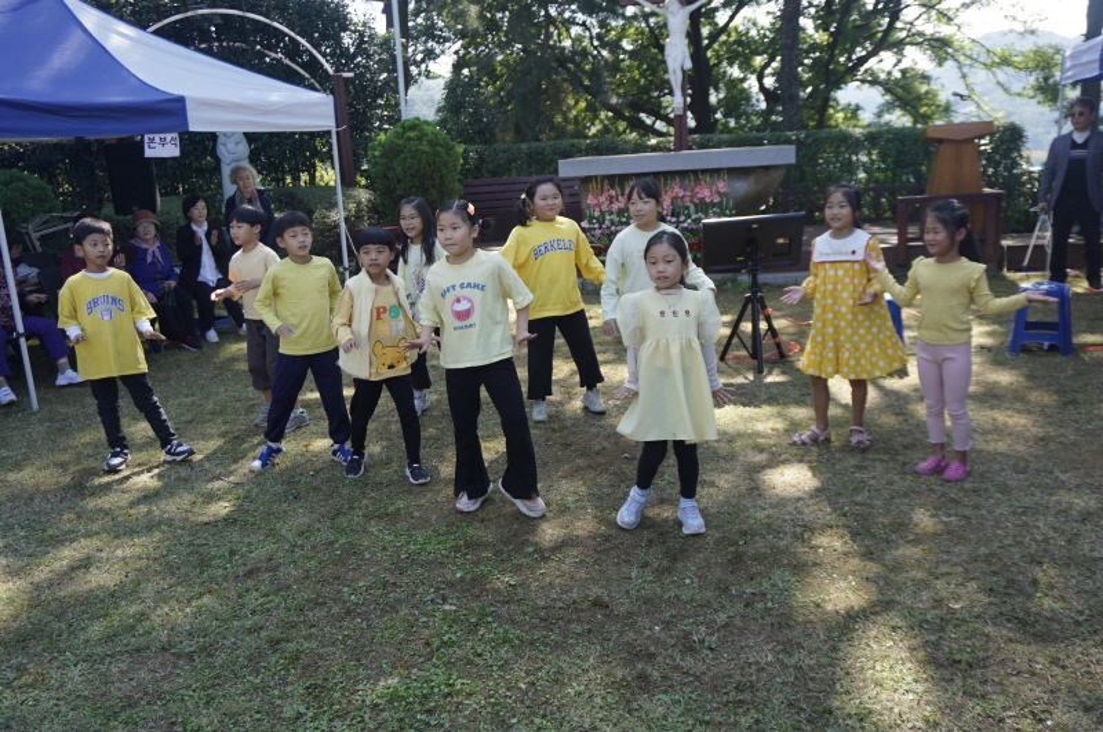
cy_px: 366
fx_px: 918
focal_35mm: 30
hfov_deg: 62.0
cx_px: 552
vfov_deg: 43.5
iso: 100
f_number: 4
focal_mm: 20
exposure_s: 1/160
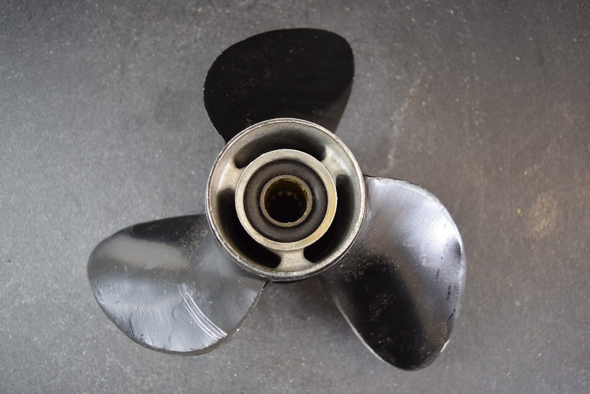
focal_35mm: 30
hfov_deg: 61.9
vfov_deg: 43.6
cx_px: 295
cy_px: 197
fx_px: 492
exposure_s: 1/80
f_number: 4
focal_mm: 20
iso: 400
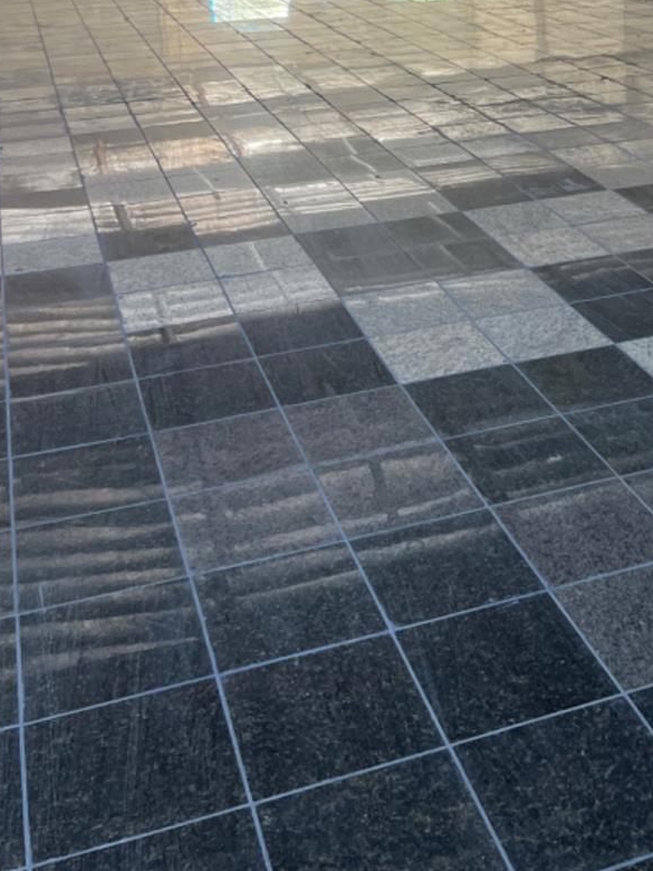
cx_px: 523
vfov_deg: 35.4
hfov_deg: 28.5
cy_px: 47
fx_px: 1258
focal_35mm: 50
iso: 80
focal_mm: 5.7
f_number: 1.5
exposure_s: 1/121
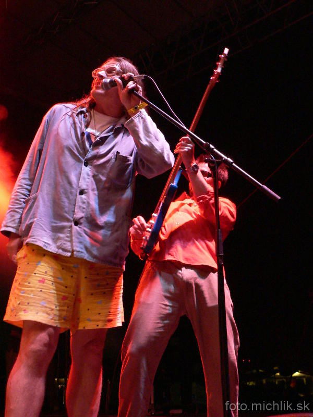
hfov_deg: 34.3
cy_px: 208
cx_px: 156
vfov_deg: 44.8
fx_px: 506
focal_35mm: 42
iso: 400
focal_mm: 7
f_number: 2.8
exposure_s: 1/15
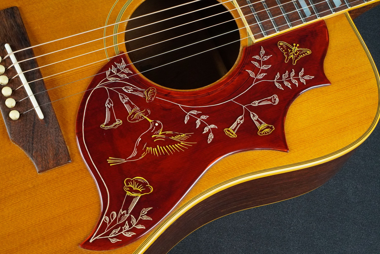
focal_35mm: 52
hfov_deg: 37.9
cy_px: 127
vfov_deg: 25.8
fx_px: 554
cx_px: 190
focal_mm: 35
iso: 3200
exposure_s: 1/60
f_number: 11
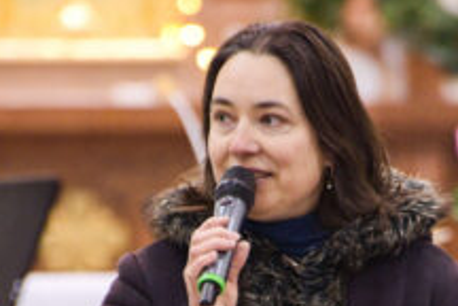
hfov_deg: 3.7
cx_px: 271
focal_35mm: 555
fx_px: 7060
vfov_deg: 2.5
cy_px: 390
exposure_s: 1/80
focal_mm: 150
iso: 3200
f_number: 2.8
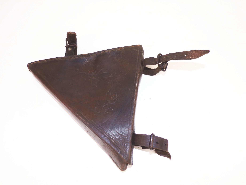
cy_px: 92
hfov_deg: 71.6
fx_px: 171
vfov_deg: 56.8
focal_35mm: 24
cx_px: 123
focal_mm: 4.3
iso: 80
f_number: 3
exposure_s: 1/45
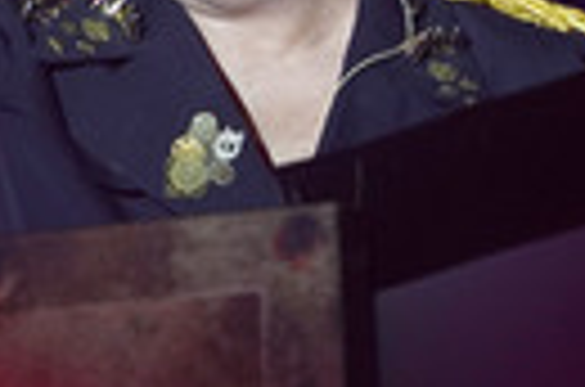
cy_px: 72
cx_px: 106
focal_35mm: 2085
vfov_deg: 0.7
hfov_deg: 1.0
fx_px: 33799
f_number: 6.3
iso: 3200
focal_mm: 600
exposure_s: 1/60
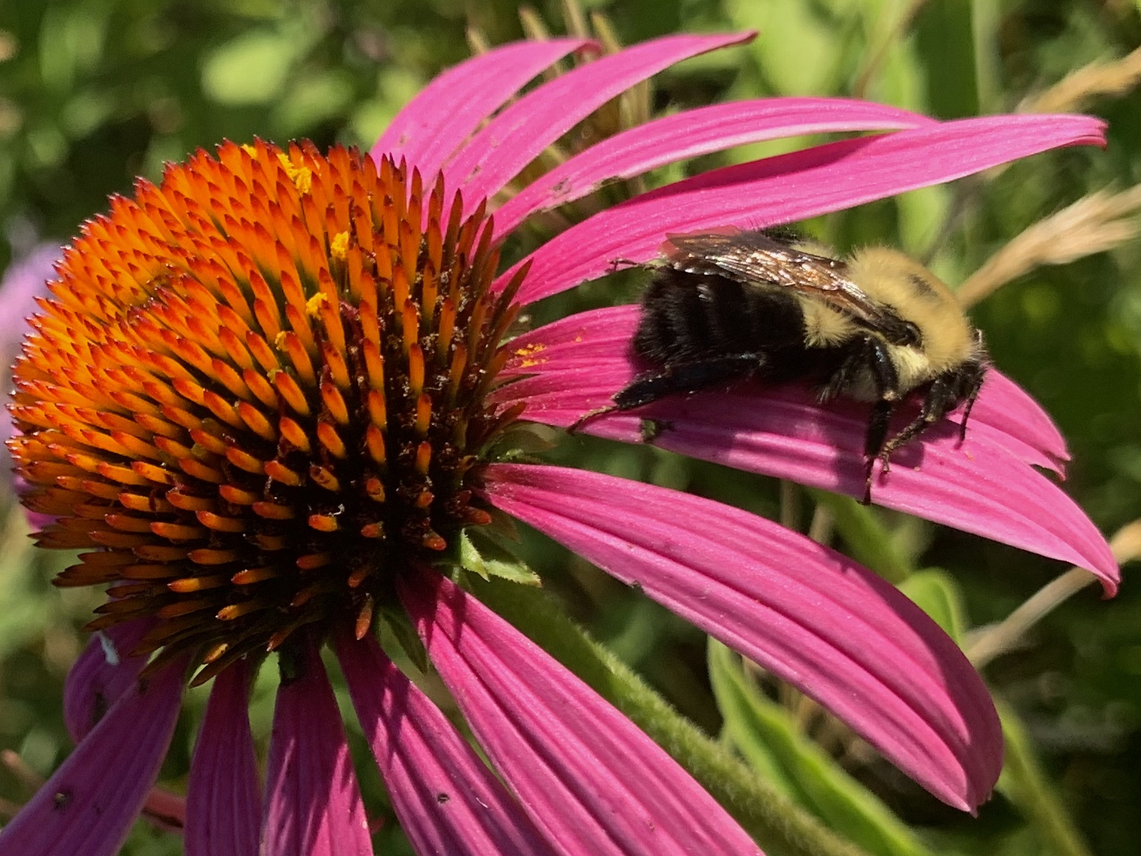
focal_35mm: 26
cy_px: 428
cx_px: 570
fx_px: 857
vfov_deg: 53.1
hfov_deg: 67.3
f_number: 1.8
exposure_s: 1/919
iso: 25
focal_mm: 4.25
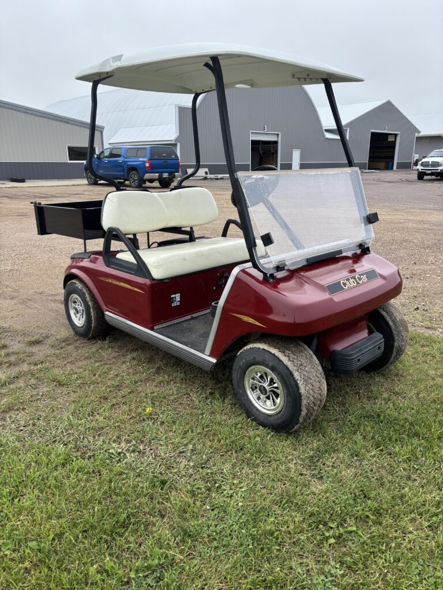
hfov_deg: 53.1
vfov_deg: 67.3
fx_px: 444
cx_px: 222
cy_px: 295
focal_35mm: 26
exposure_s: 1/1047
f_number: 1.6
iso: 50
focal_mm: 5.96
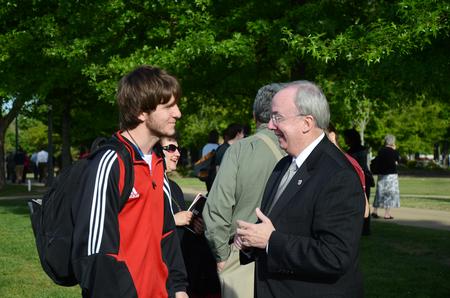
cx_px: 225
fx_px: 1085
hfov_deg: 23.4
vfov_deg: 15.6
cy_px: 149
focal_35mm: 87
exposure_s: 1/1250
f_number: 5
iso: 320
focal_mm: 58
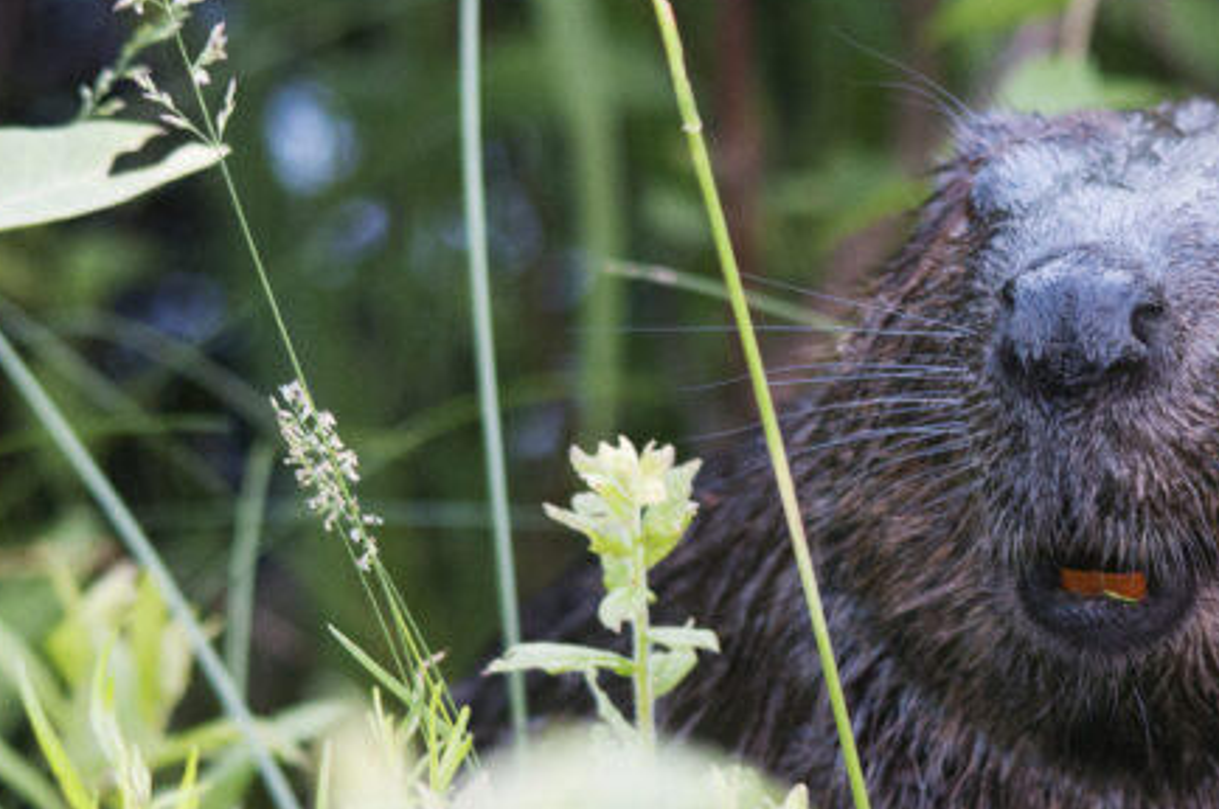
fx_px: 14031
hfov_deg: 5.0
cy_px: 546
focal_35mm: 415
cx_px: 1081
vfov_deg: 3.3
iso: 800
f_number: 5
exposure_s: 1/60
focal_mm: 150
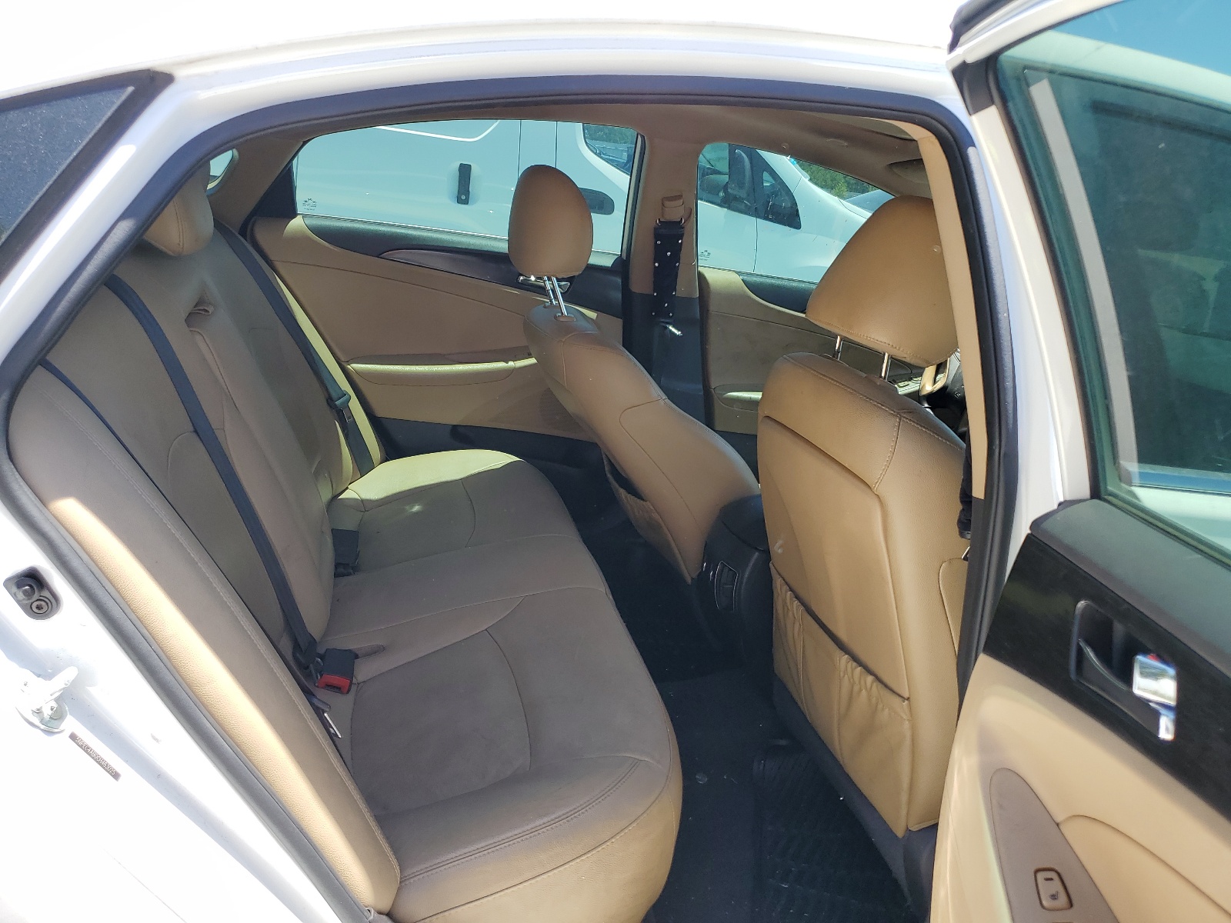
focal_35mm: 26
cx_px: 616
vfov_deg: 53.1
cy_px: 462
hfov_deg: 67.3
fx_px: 925
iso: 50
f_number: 1.5
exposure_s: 1/588
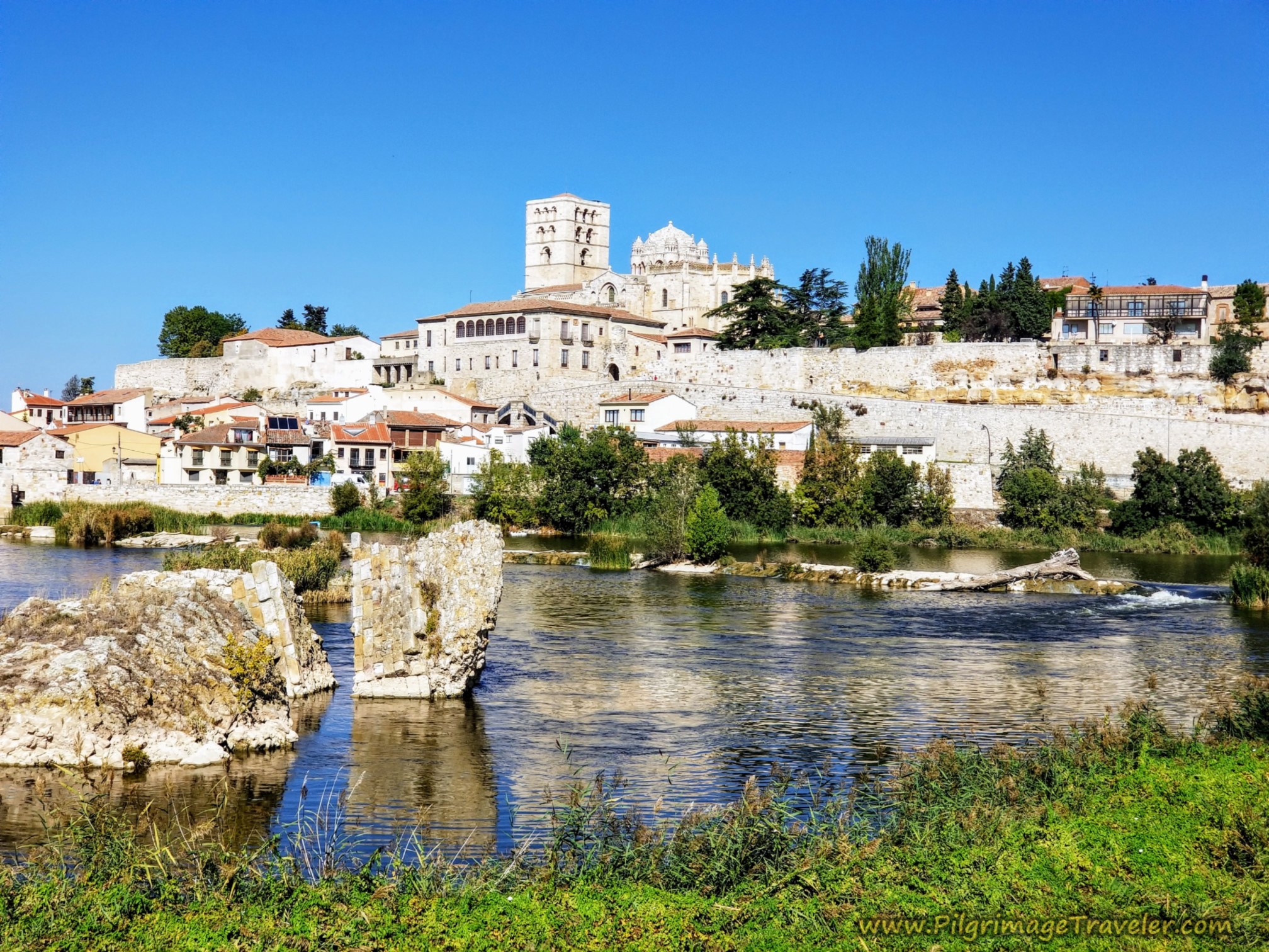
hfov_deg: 36.8
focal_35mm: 52
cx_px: 634
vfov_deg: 28.0
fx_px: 1906
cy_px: 476
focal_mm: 6
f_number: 2.4
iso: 25
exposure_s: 1/1144
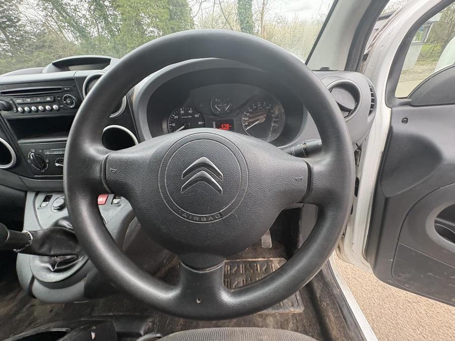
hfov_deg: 102.1
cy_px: 170
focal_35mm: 14
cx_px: 228
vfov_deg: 85.7
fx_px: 184
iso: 200
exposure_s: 1/97
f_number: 2.2
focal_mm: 2.22
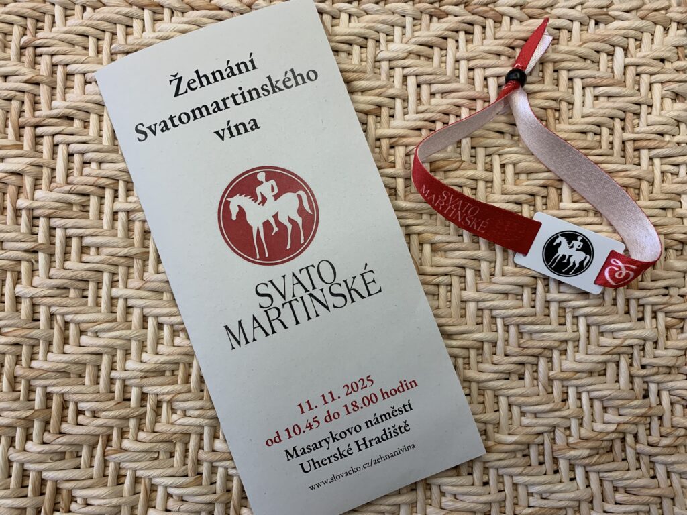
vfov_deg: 53.1
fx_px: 516
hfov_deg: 67.3
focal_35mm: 26
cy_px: 258
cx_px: 344
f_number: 1.8
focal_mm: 4.25
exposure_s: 1/50
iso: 125
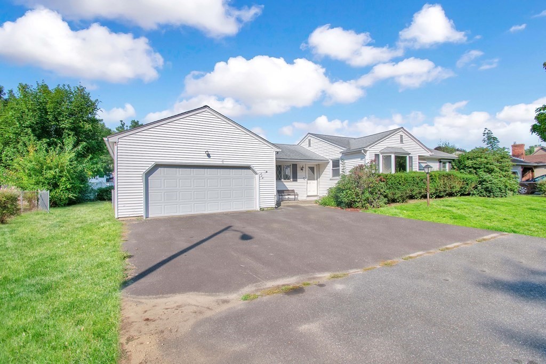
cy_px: 182
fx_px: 228
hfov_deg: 100.4
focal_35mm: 15
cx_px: 273
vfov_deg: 77.3
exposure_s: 1/800
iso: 200
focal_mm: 10
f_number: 9
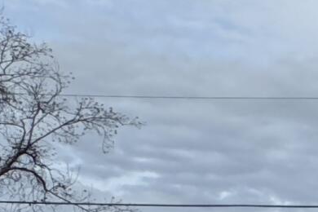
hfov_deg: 11.2
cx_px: 956
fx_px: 989
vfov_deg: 12.0
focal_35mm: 112
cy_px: 251
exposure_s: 1/3247
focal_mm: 2.22
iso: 50
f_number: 2.2
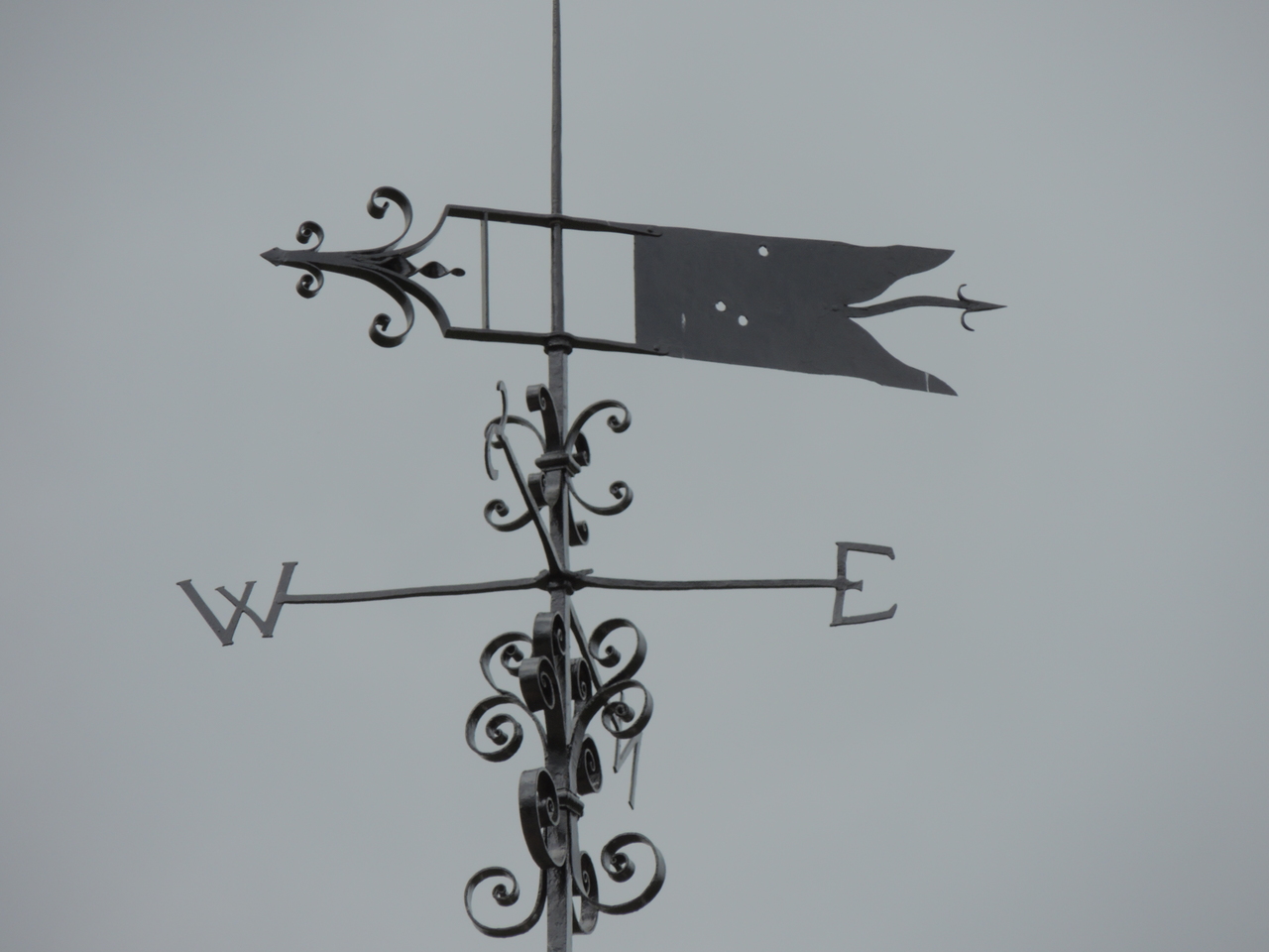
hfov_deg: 3.3
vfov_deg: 2.5
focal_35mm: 600
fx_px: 21996
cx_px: 634
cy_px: 476
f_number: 4.9
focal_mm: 107
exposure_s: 1/640
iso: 100
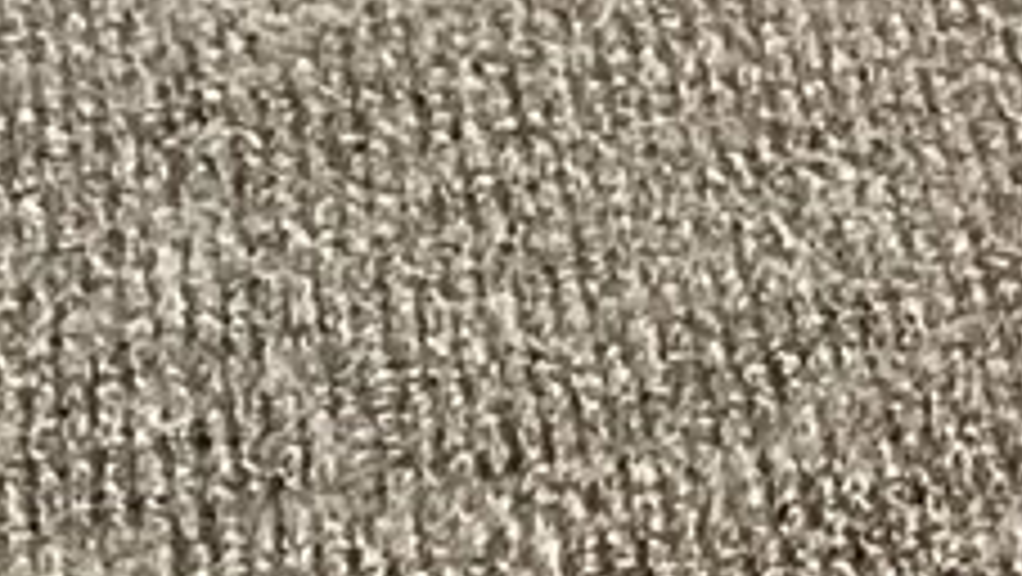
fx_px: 6101
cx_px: 2569
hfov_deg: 8.6
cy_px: -1559
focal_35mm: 225
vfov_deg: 5.0
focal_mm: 3.3
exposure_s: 1/30
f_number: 2.4
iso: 320
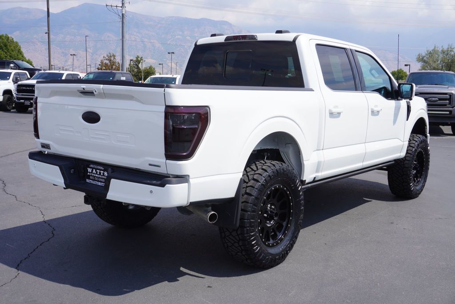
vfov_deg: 34.3
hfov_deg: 49.5
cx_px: 228
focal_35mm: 39
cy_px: 152
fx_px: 493
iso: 100
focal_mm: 26
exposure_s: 1/160
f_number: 11
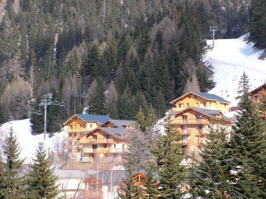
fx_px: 907
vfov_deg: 12.6
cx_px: 133
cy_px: 100
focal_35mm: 118
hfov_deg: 16.7
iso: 64
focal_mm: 19.8
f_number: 3.4
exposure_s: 1/500
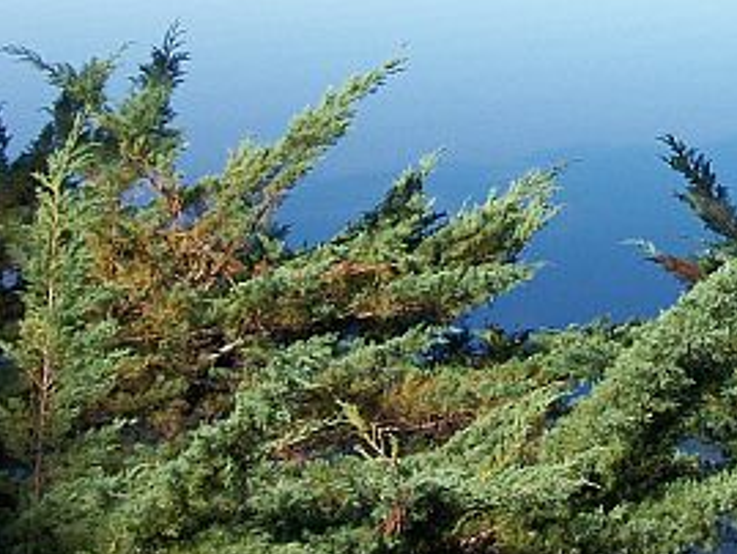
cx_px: 748
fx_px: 2279
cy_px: 64
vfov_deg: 13.7
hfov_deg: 17.9
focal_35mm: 107
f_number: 8.8
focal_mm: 5.7
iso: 80
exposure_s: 1/160
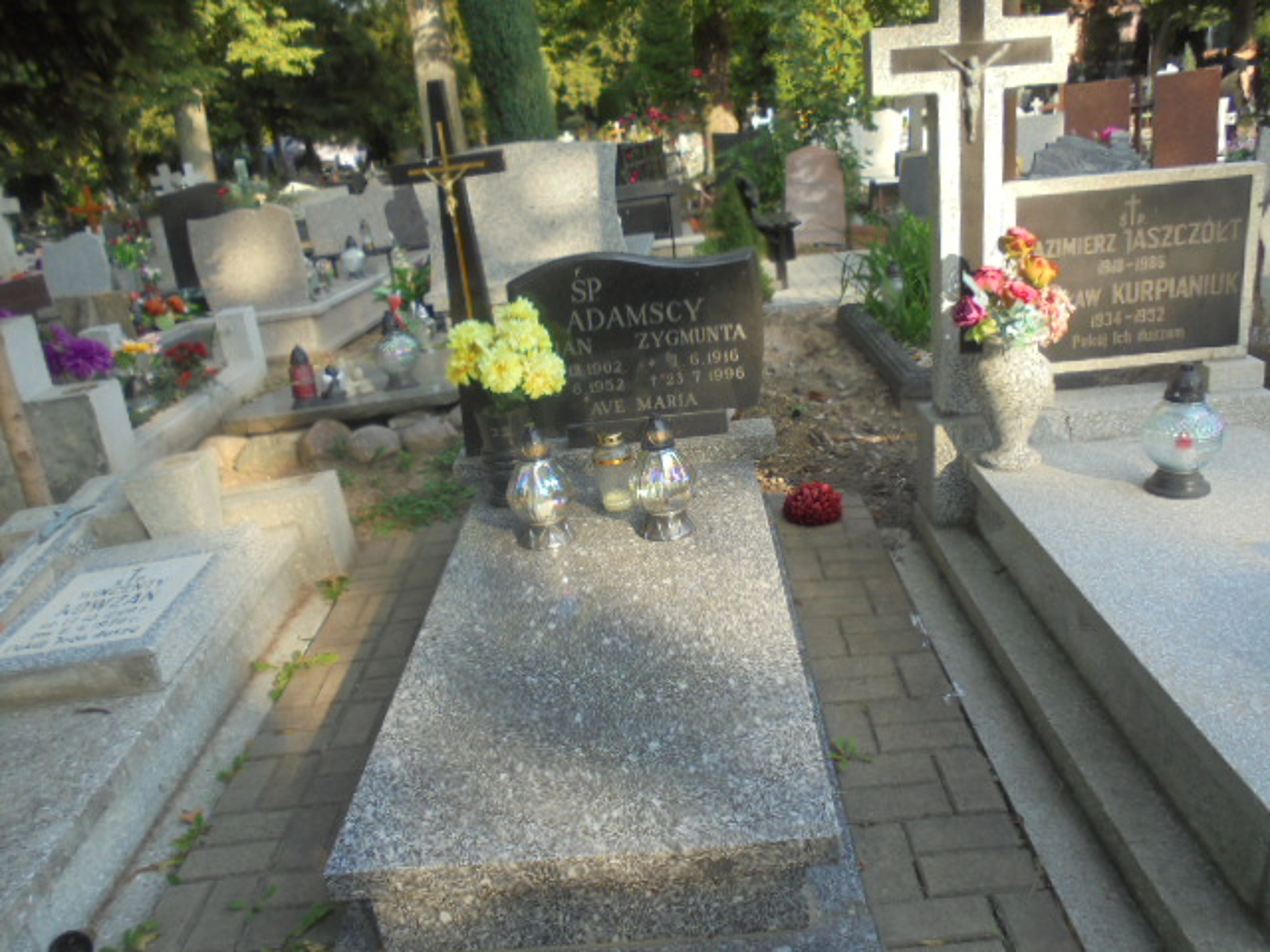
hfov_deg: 61.7
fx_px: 1064
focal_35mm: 29
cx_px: 635
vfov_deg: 48.2
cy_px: 476
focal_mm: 5.3
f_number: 3.7
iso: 100
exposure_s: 1/200
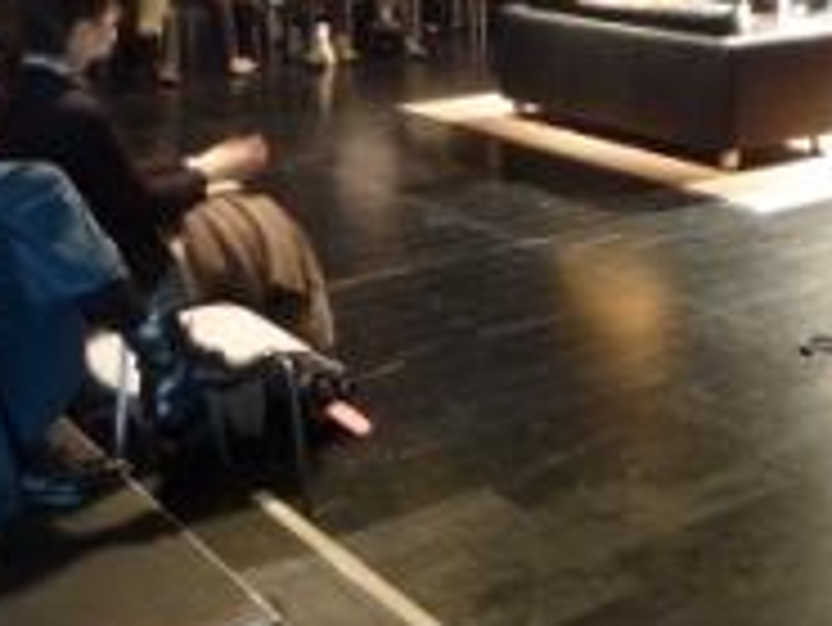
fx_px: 1395
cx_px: 729
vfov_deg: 24.1
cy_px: -9
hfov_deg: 31.8
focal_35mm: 58
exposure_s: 1/5
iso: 400
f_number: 3.3
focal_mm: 4.3
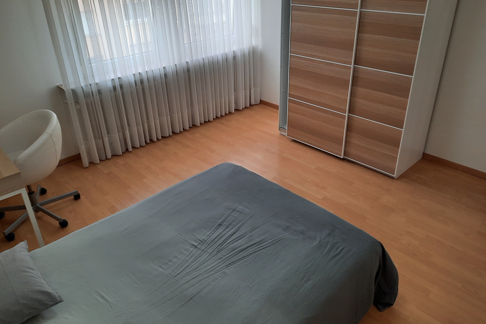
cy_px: 142
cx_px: 236
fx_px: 365
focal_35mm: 27
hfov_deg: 67.4
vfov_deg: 47.8
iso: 64
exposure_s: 1/50
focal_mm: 4.6
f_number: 2
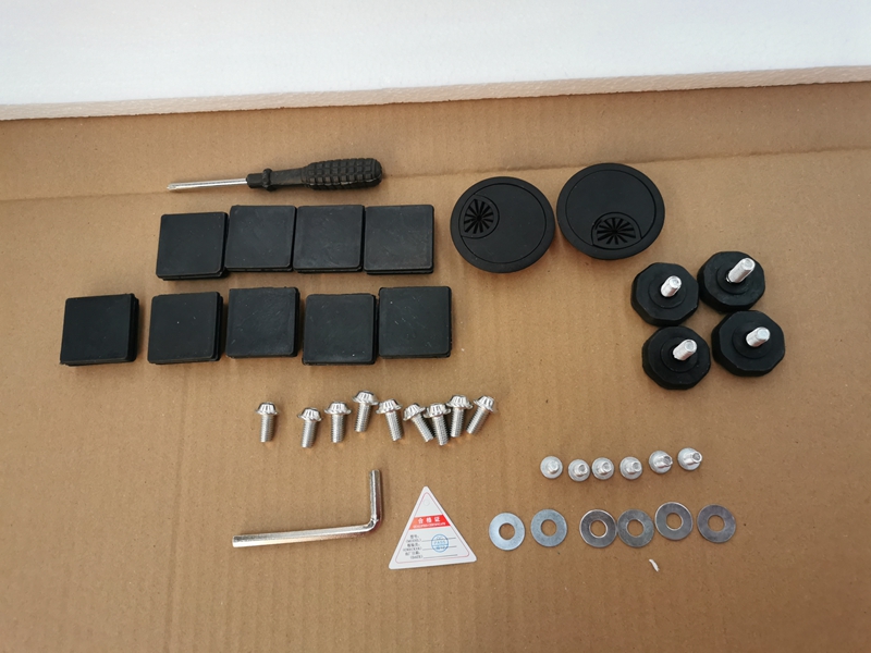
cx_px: 436
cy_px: 326
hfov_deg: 65.3
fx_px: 679
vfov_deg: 51.4
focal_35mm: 27
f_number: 1.8
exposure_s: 1/50
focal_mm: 5.58
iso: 200
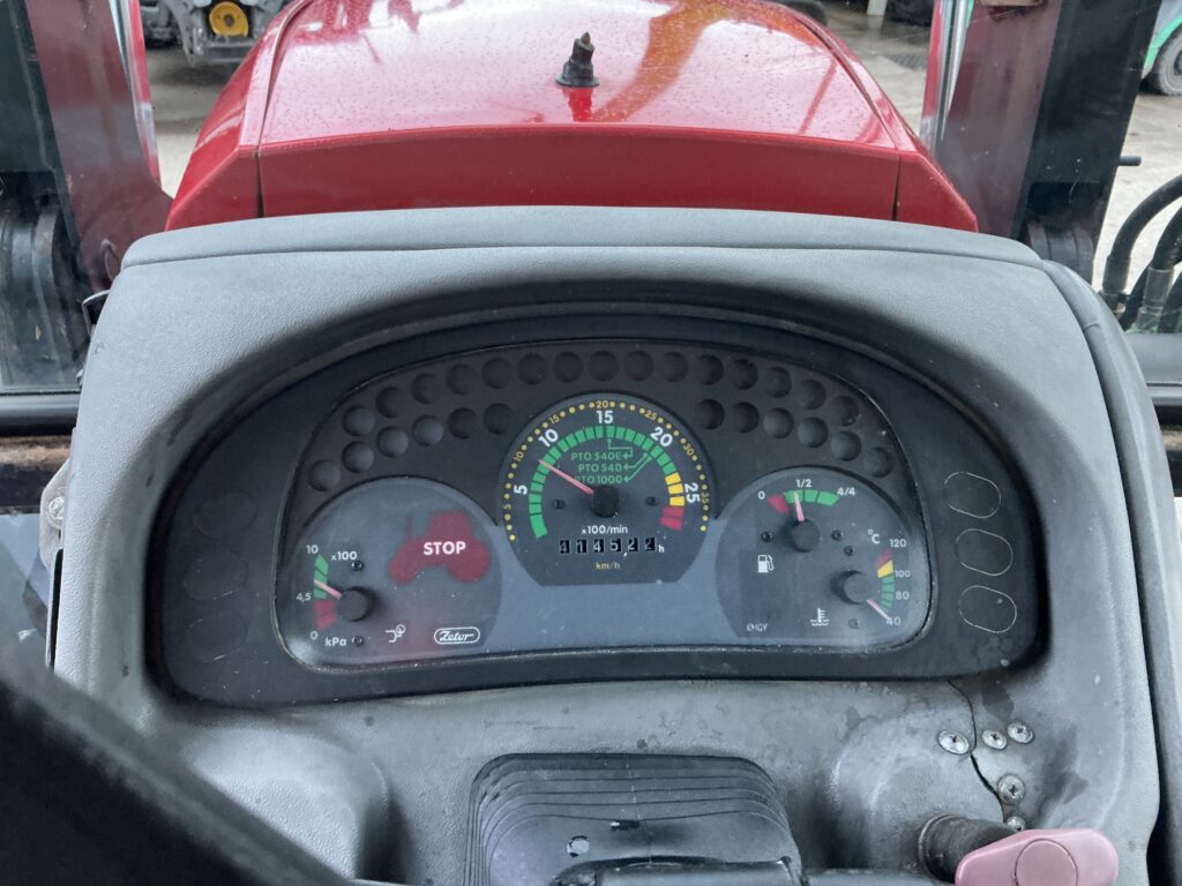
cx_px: 591
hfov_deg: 63.4
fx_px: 956
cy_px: 443
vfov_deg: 49.7
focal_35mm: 28
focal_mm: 3
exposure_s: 1/60
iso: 320
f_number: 1.8
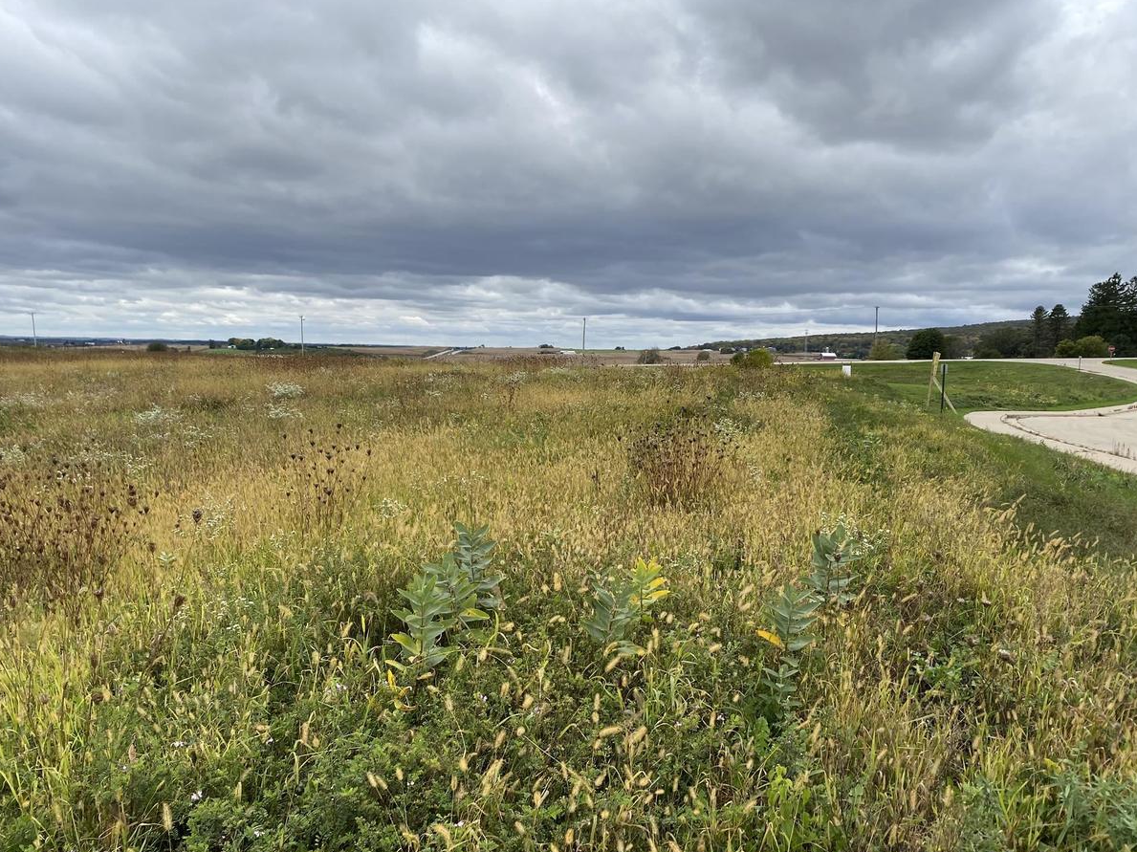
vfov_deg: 49.7
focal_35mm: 28
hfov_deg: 63.5
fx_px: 919
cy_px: 423
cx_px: 581
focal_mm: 4.25
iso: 32
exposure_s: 1/1346
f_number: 1.8
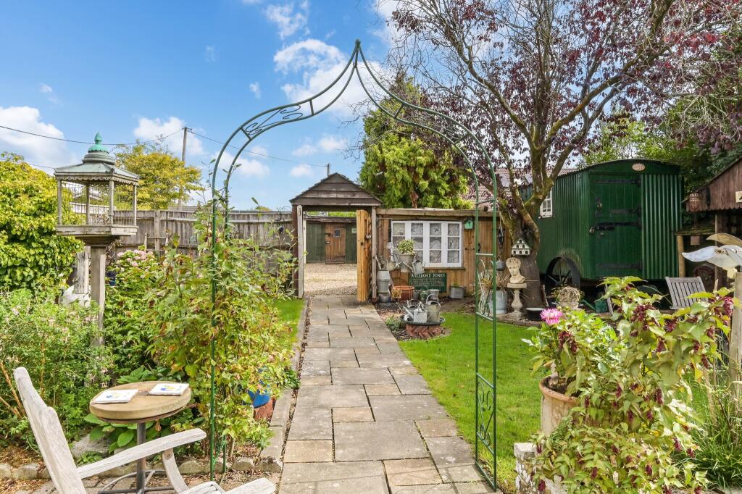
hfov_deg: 78.6
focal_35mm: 22
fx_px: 453
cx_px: 371
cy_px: 247
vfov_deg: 57.2
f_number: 16
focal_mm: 22
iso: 400
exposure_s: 1/320
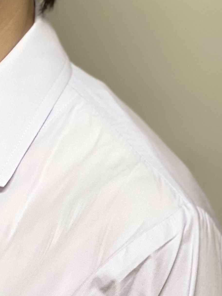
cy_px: -64
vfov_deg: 11.2
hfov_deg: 8.5
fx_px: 1479
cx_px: -26
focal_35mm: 173
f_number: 2
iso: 125
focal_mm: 6
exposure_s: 1/40
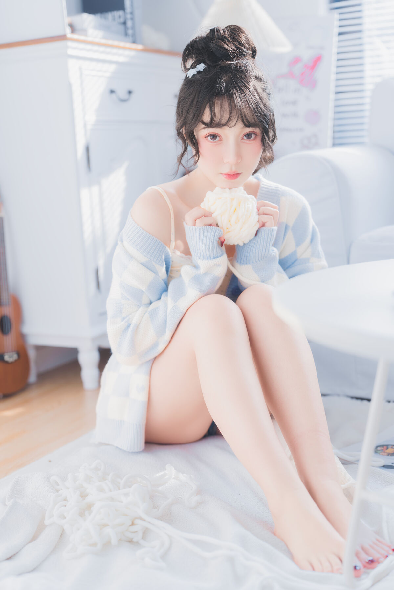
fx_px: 788
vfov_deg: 41.1
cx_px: 197
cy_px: 295
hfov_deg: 28.1
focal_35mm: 48
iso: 100
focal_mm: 48
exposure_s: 1/100
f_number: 2
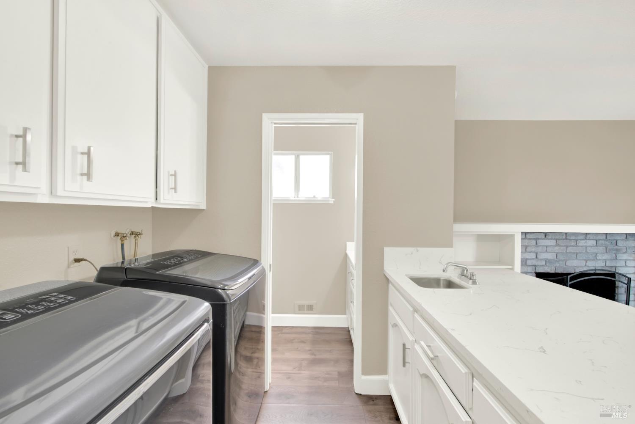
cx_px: 318
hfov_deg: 104.2
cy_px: 212
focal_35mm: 14
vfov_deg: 81.3
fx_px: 247
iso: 100
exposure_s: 2.5
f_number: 14
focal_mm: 14
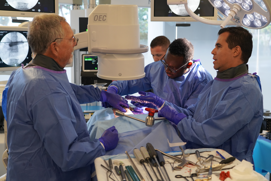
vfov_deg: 27.5
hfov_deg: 40.3
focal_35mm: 49
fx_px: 369
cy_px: 90
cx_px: 136
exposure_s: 1/160
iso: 1600
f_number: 4
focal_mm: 49
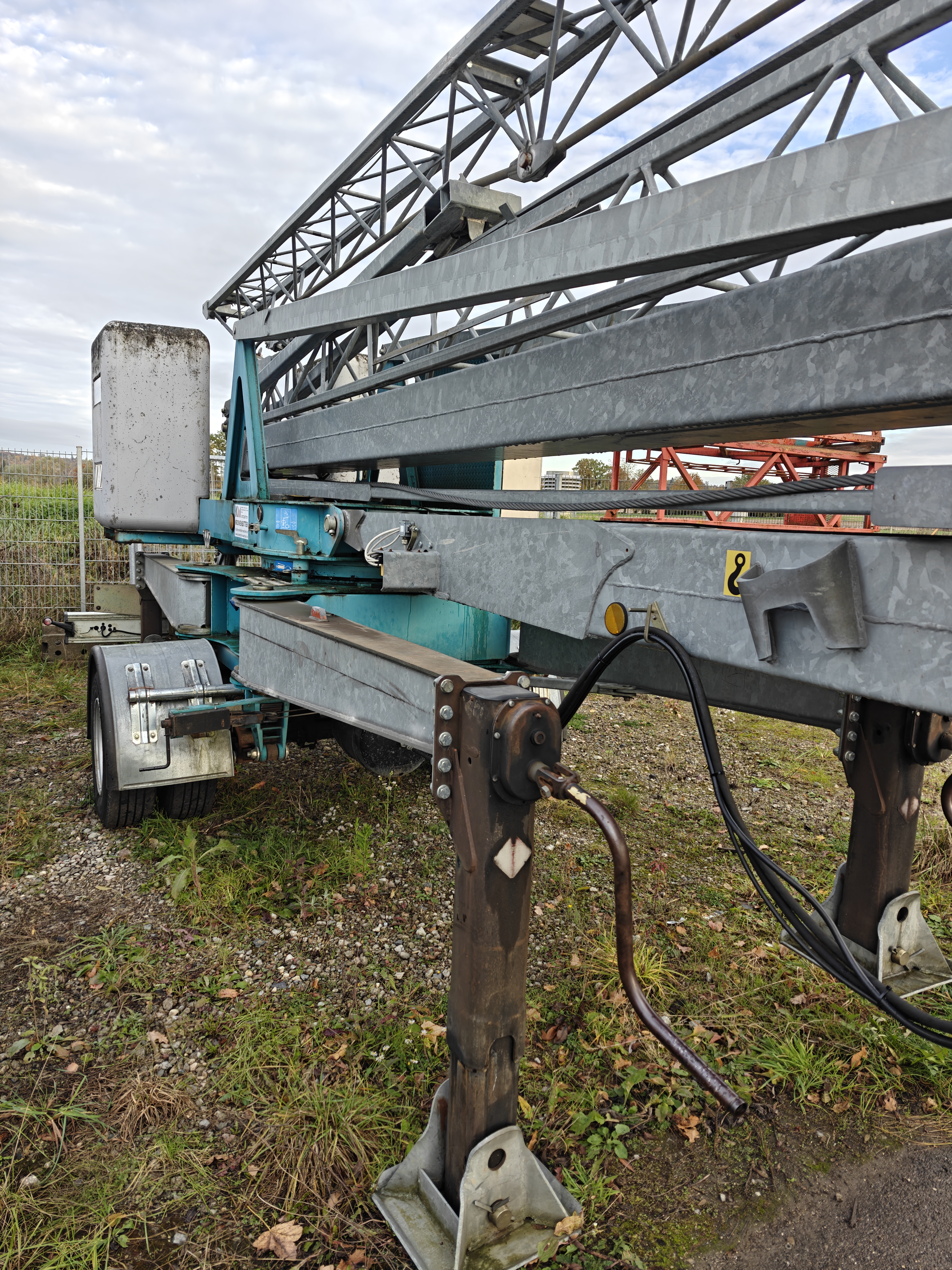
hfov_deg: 58.9
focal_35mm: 23
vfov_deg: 73.9
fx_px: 843
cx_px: 476
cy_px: 635
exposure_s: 1/269
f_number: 1.6
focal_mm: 6.06
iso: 80
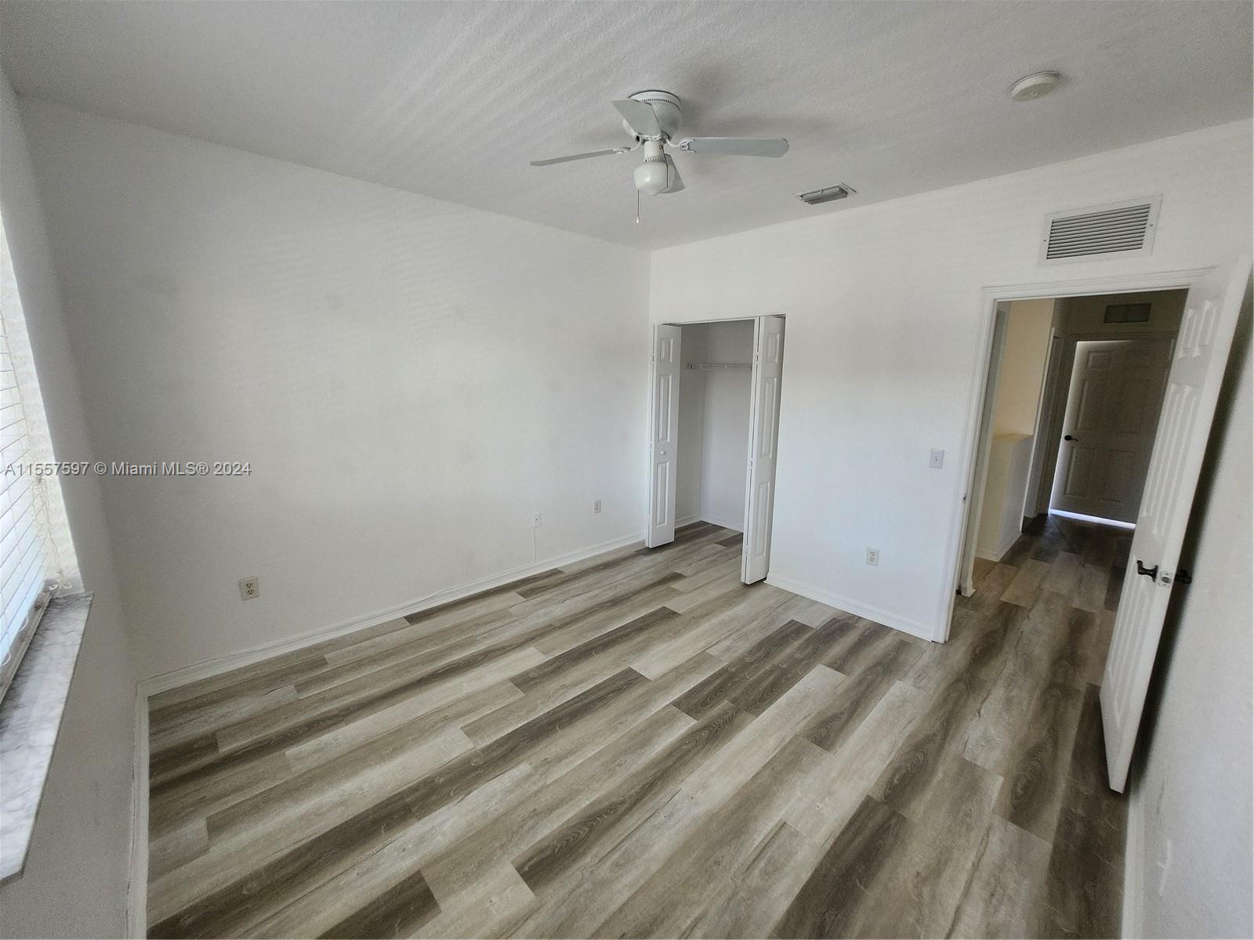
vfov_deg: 89.9
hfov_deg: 106.2
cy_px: 470
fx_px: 471
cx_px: 627
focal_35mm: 13
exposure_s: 1/60
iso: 80
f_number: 2.2
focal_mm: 1.74
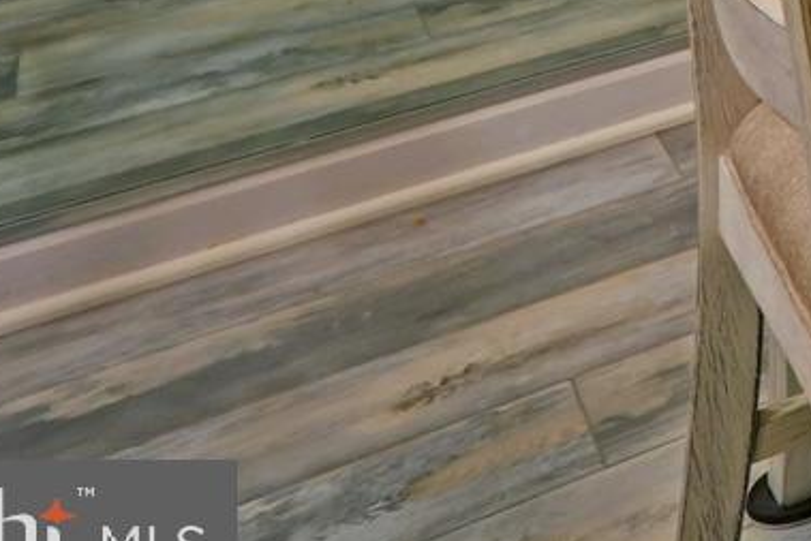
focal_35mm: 81
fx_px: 1825
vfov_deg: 12.4
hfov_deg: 14.9
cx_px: 1954
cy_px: -845
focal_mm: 10
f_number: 2.8
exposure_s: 1/30
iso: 320
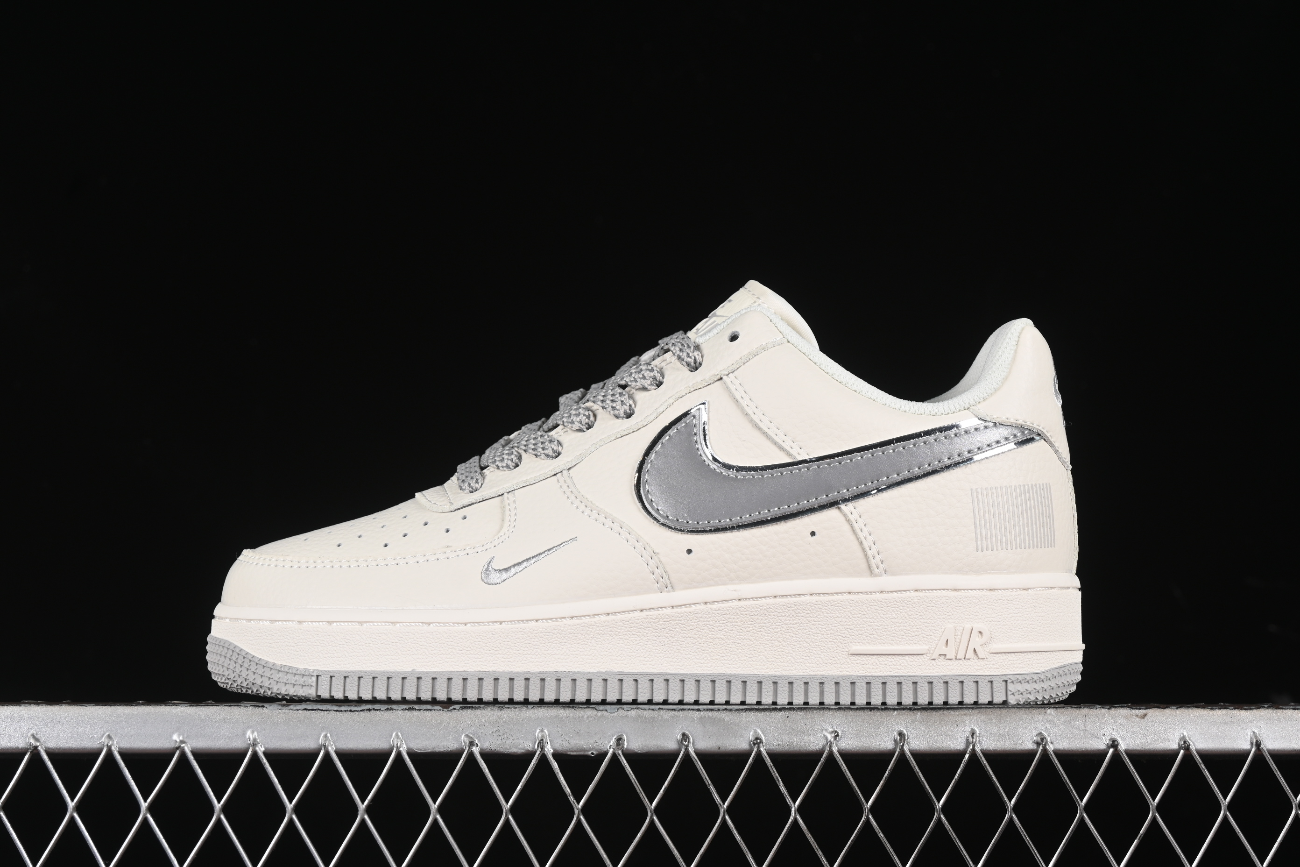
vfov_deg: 18.2
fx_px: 2708
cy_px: 434
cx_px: 650
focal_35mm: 75
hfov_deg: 27.0
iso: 160
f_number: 8
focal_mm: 50
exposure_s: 1/80
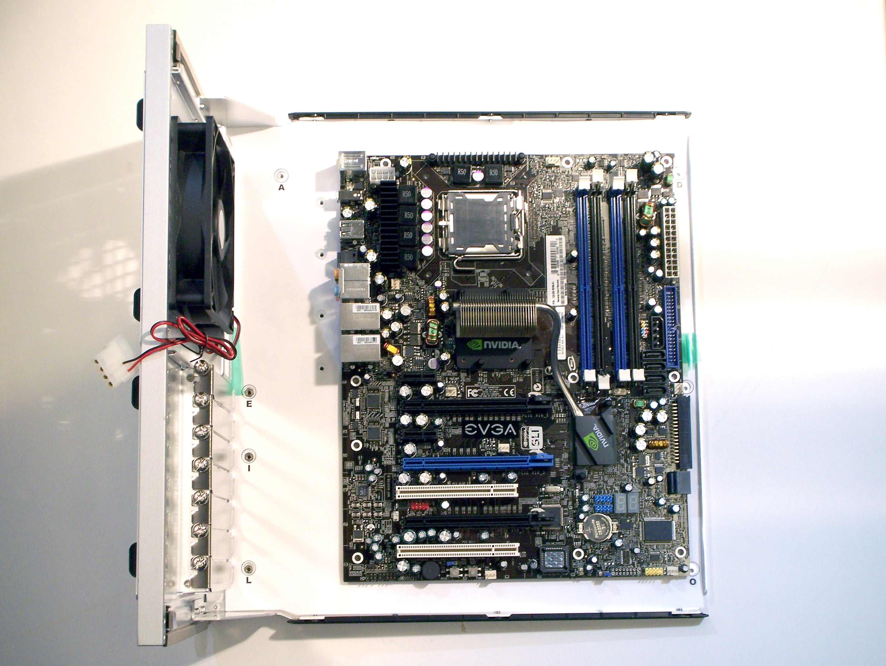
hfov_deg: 32.7
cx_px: 443
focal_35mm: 59
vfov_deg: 24.8
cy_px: 333
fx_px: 1511
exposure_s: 1/50
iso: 125
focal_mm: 9.8
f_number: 4
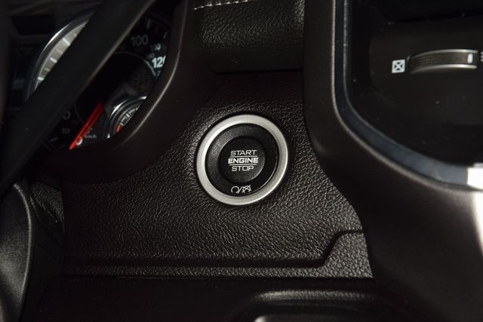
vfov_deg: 13.0
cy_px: 161
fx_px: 1409
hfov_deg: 19.5
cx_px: 242
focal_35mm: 105
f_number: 8
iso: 100
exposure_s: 1/125
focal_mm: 70
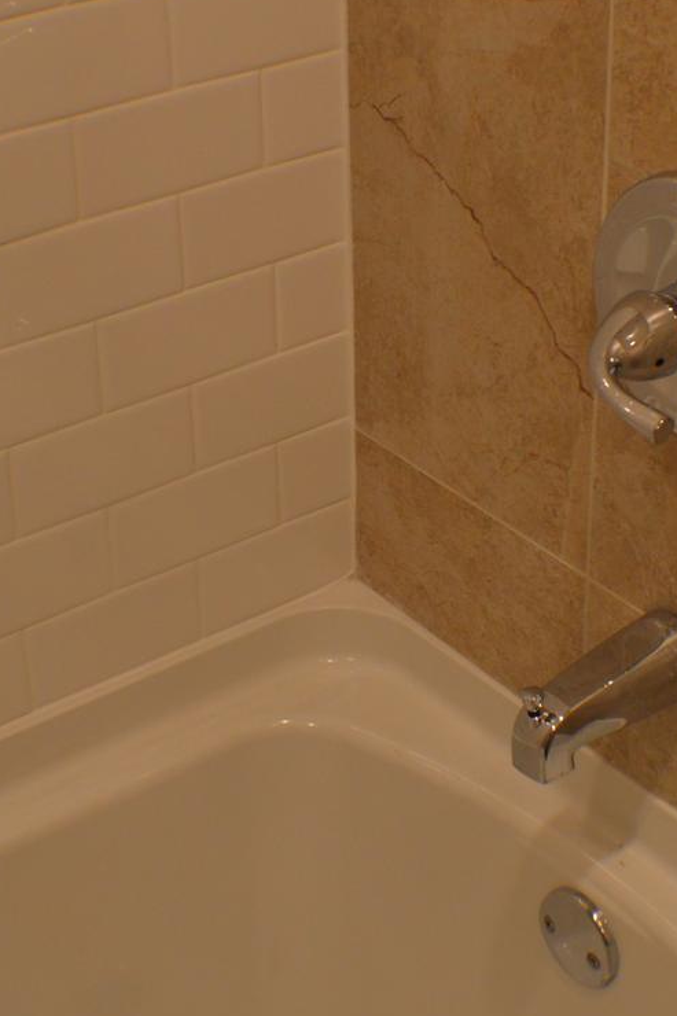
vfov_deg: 24.4
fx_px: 2342
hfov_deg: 16.4
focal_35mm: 83
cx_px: 471
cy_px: 388
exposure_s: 1/80
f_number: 4.5
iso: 400
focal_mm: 20
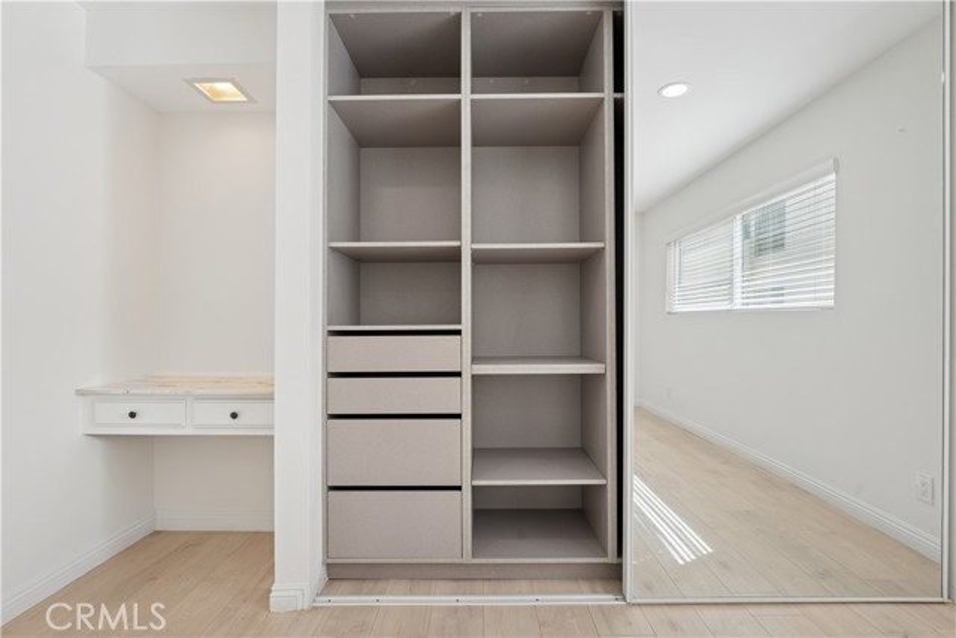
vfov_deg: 71.1
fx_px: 446
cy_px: 319
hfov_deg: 93.9
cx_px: 478
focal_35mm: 17
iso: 125
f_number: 8
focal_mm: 16.8
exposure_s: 1/25
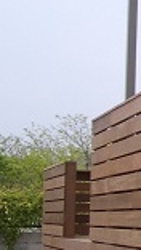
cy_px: 61
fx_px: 975
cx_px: 380
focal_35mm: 147
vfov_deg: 14.5
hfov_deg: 7.5
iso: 50
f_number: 4.3
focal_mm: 5.8
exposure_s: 1/400
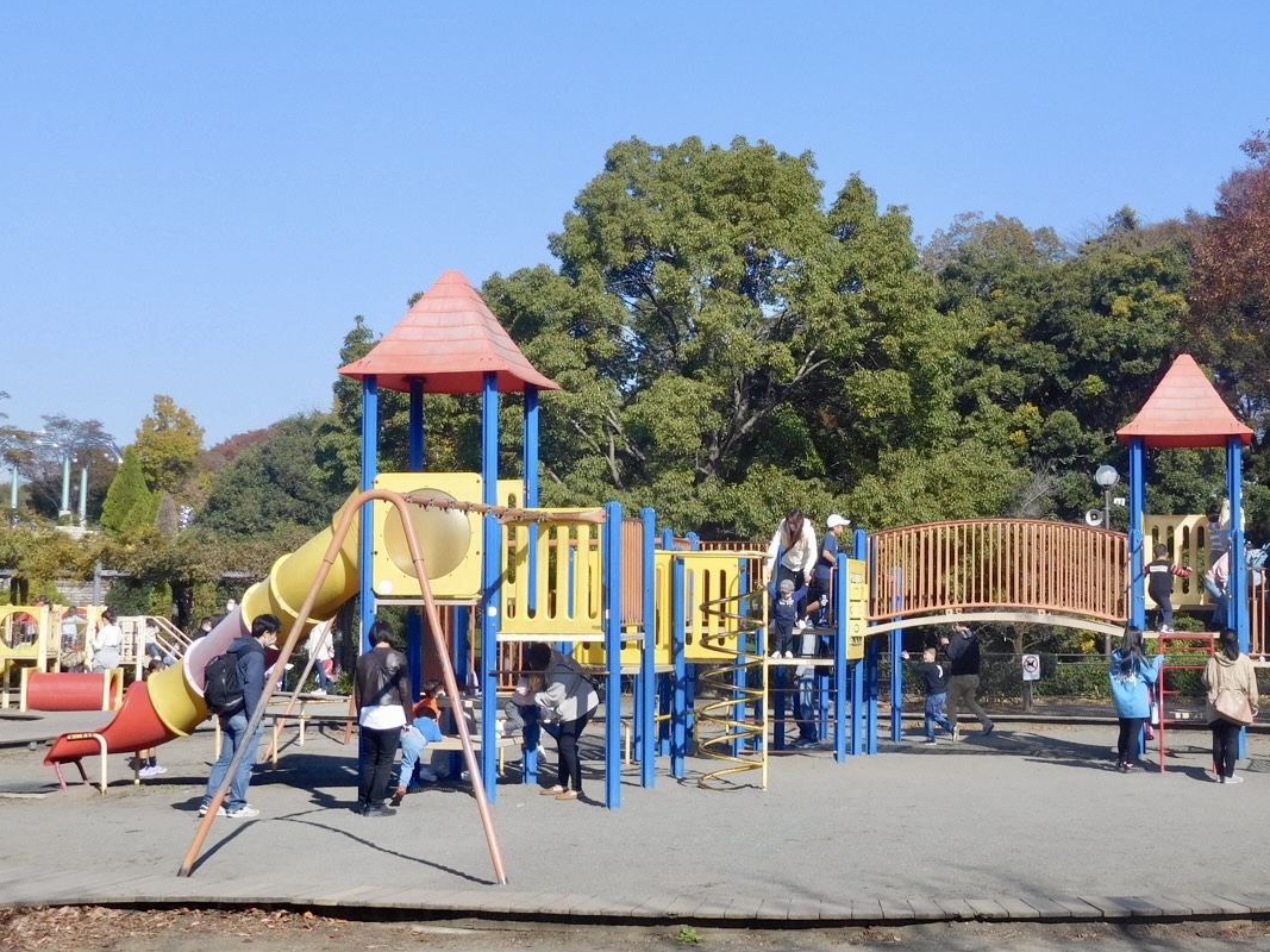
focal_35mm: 54
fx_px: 1981
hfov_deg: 35.3
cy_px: 469
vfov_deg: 27.0
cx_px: 820
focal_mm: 7.1
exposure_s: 1/800
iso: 125
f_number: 3.9
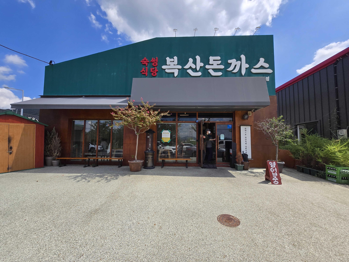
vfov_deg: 89.9
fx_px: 131
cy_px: 131
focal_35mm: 13
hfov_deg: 106.2
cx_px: 174
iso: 25
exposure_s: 1/1395
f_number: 2.2
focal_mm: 1.7
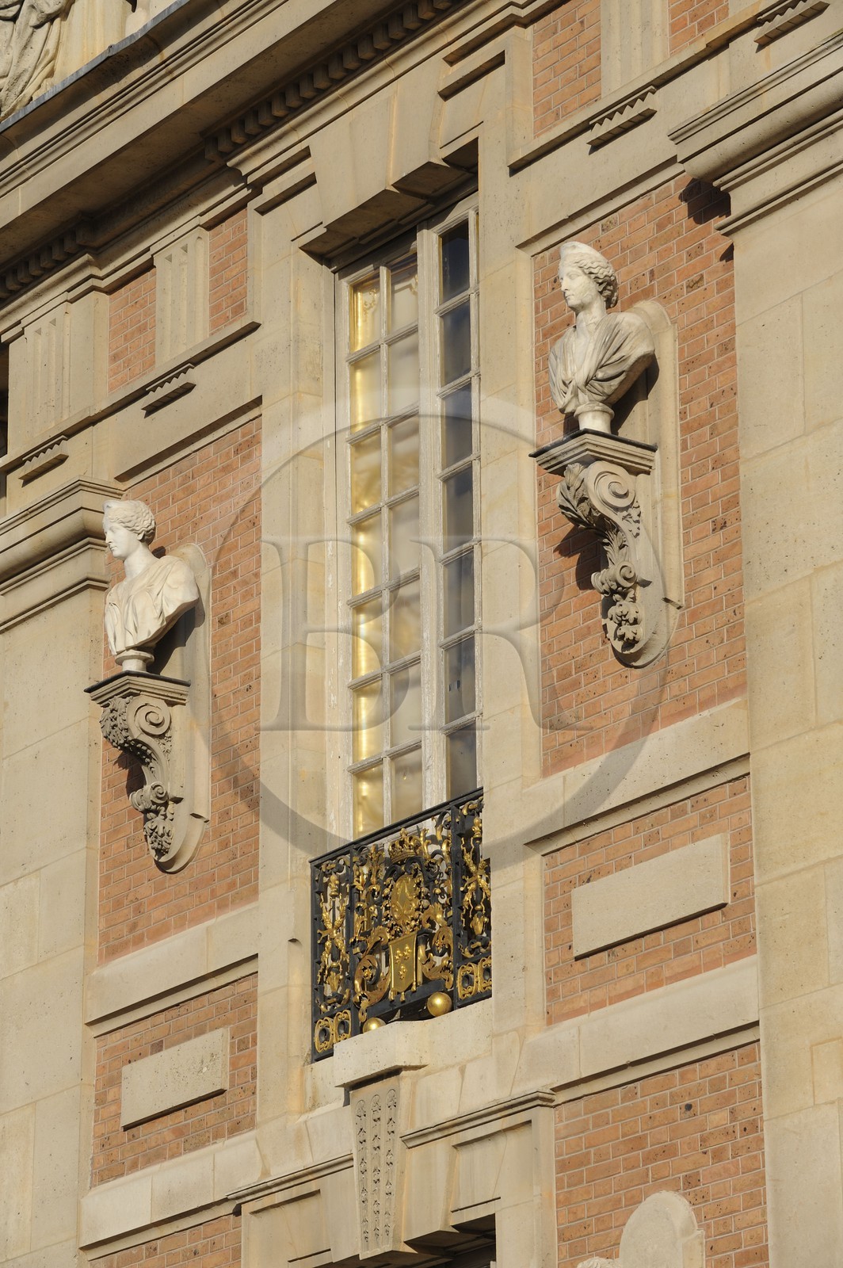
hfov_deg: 10.5
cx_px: 422
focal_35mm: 130
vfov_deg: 15.8
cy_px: 634
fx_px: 4574
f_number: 11
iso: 200
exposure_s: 1/320
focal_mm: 130
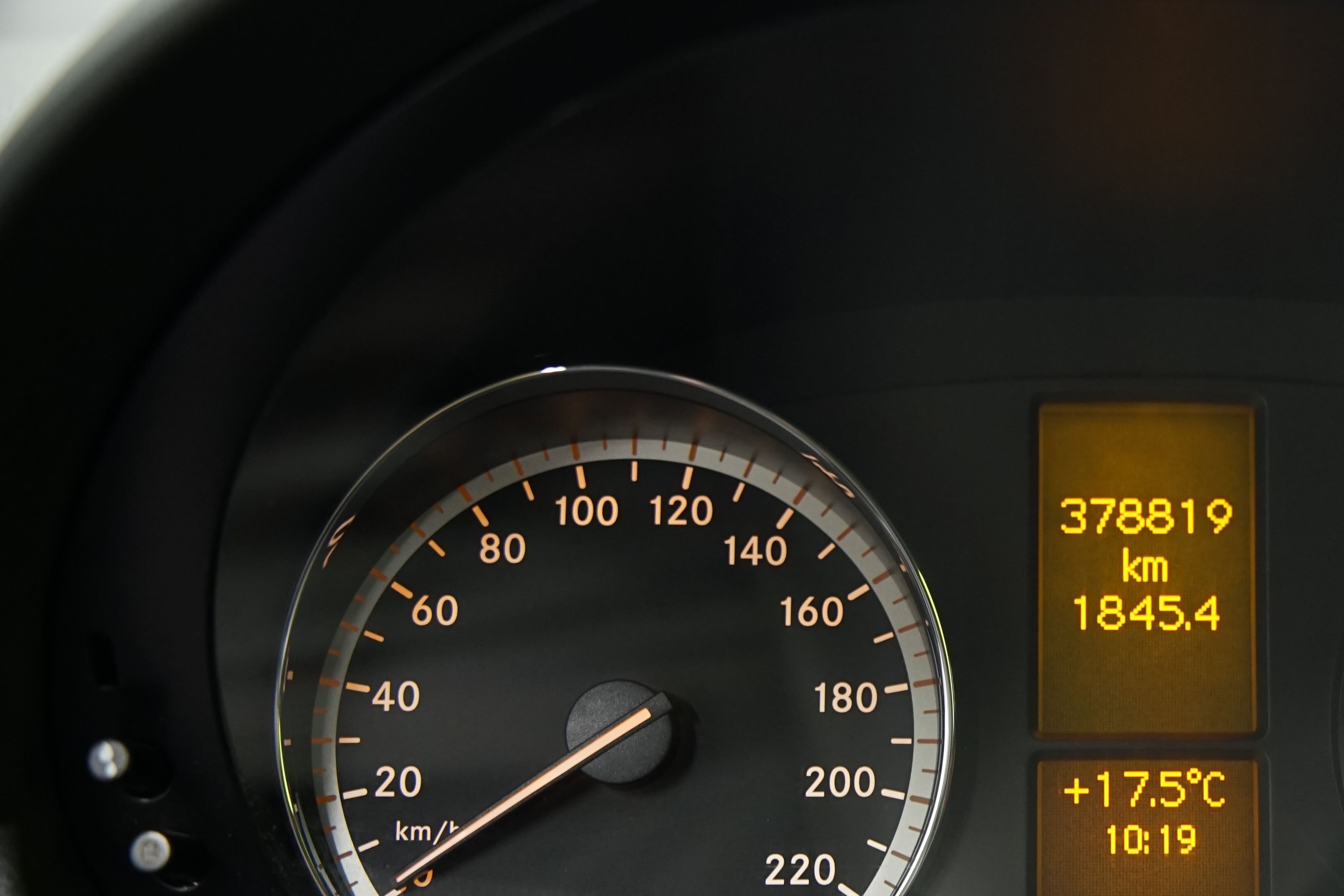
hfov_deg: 28.8
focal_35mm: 68
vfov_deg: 19.9
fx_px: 2538
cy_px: 617
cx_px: 1145
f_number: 2.8
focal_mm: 38
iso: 1250
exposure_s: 1/40
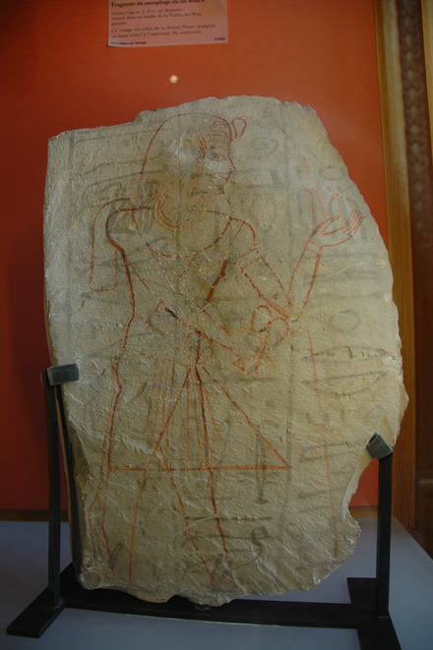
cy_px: 325
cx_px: 216
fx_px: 488
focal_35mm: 27
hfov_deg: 47.9
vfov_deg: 67.4
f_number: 4
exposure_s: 1/60
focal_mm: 18
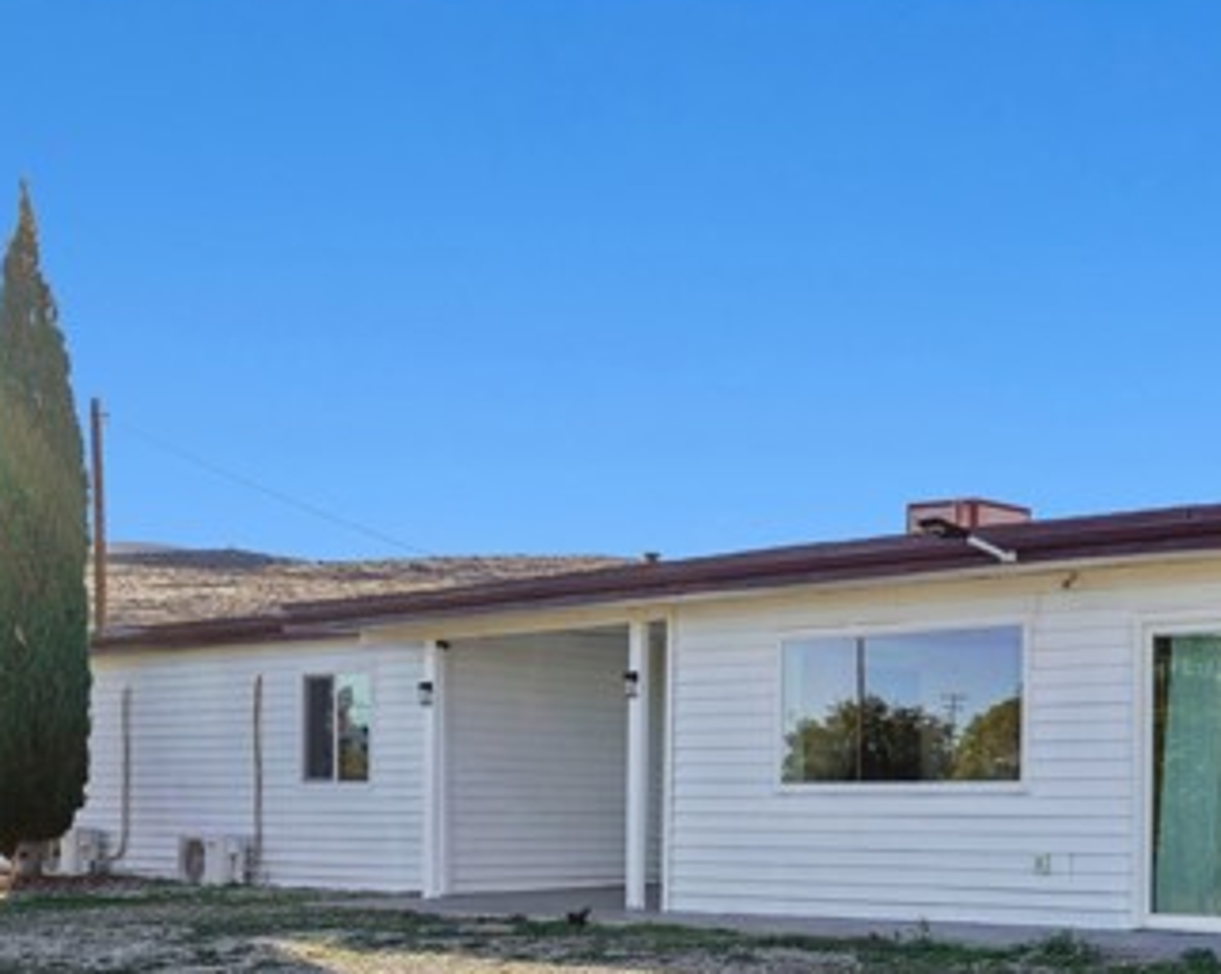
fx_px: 2022
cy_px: 750
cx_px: 1111
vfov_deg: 26.7
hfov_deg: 31.9
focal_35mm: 56
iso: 100
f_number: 8
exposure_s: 1/200
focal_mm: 30
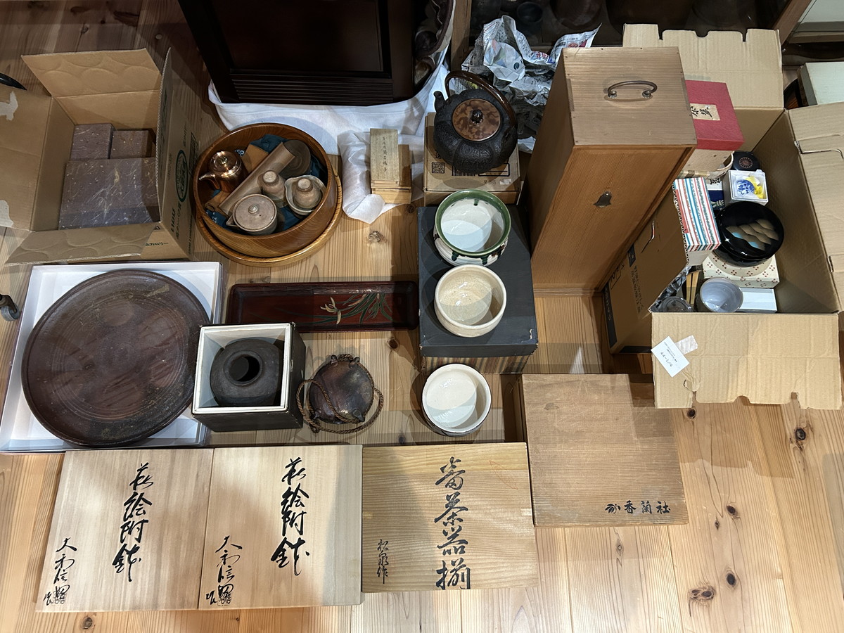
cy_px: 316
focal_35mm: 26
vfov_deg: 53.1
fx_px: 634
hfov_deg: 67.3
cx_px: 422
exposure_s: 1/60
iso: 500
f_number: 1.5
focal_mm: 5.7
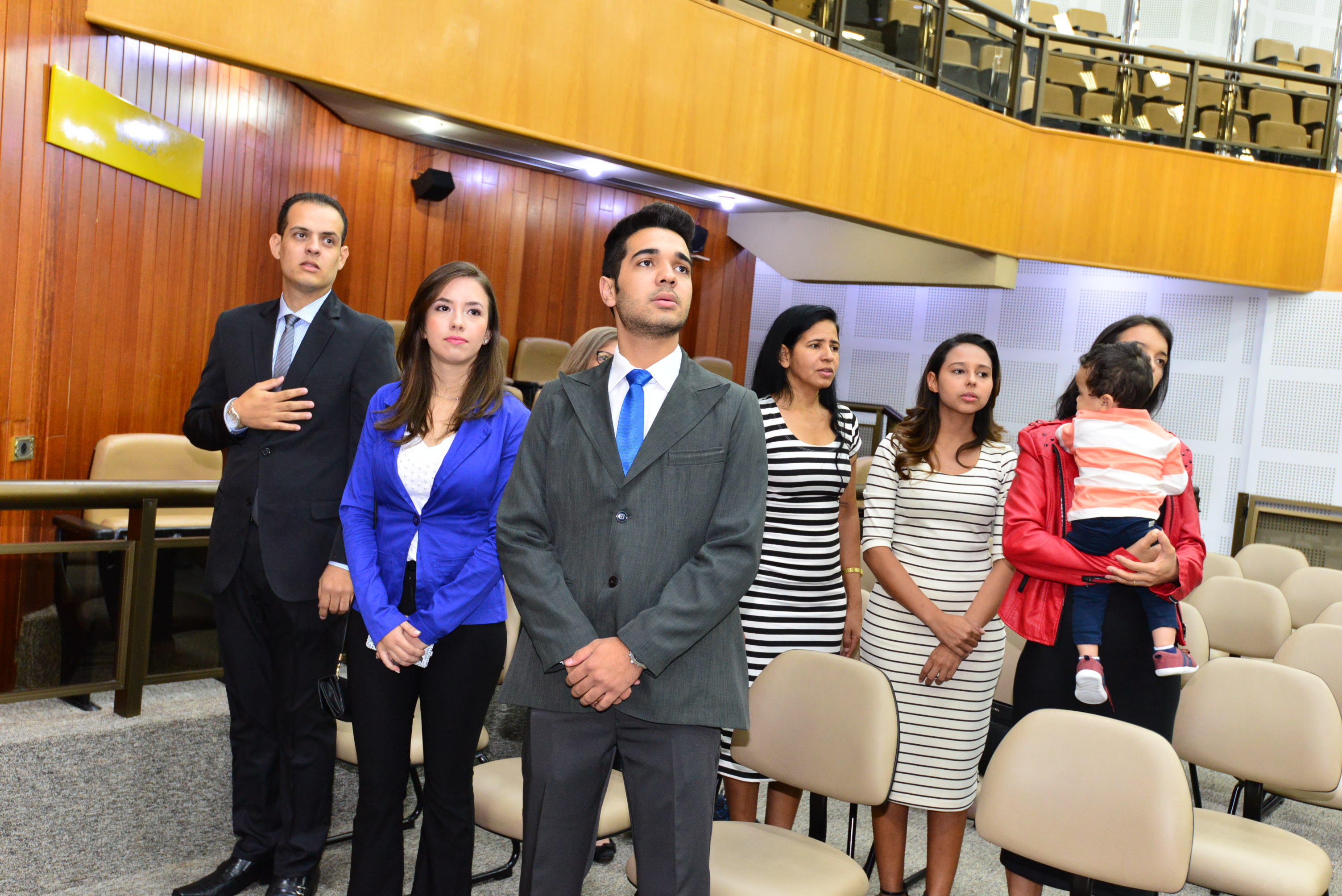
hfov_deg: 54.4
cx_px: 671
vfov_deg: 37.9
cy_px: 448
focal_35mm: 35
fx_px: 1305
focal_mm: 35
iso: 2500
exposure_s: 1/60
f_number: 5.6
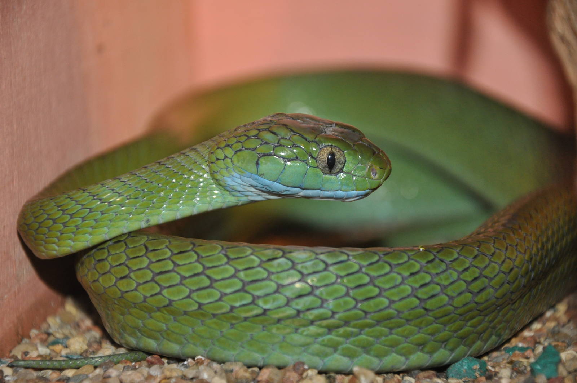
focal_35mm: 158
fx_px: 2522
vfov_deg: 8.7
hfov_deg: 13.1
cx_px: 288
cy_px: 192
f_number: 5.6
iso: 800
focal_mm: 105
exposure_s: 1/60
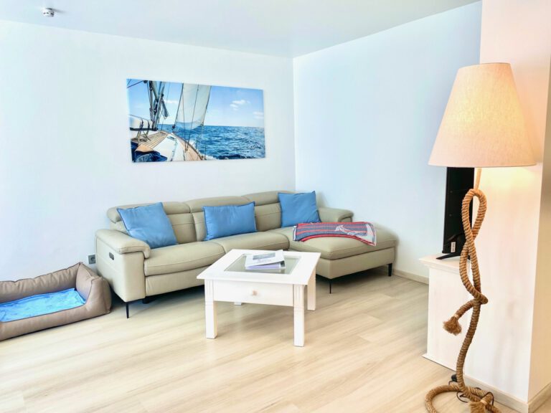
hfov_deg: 67.3
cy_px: 206
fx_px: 414
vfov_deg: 53.1
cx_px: 276
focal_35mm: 26
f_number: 1.8
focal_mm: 4.25
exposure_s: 1/100
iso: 50
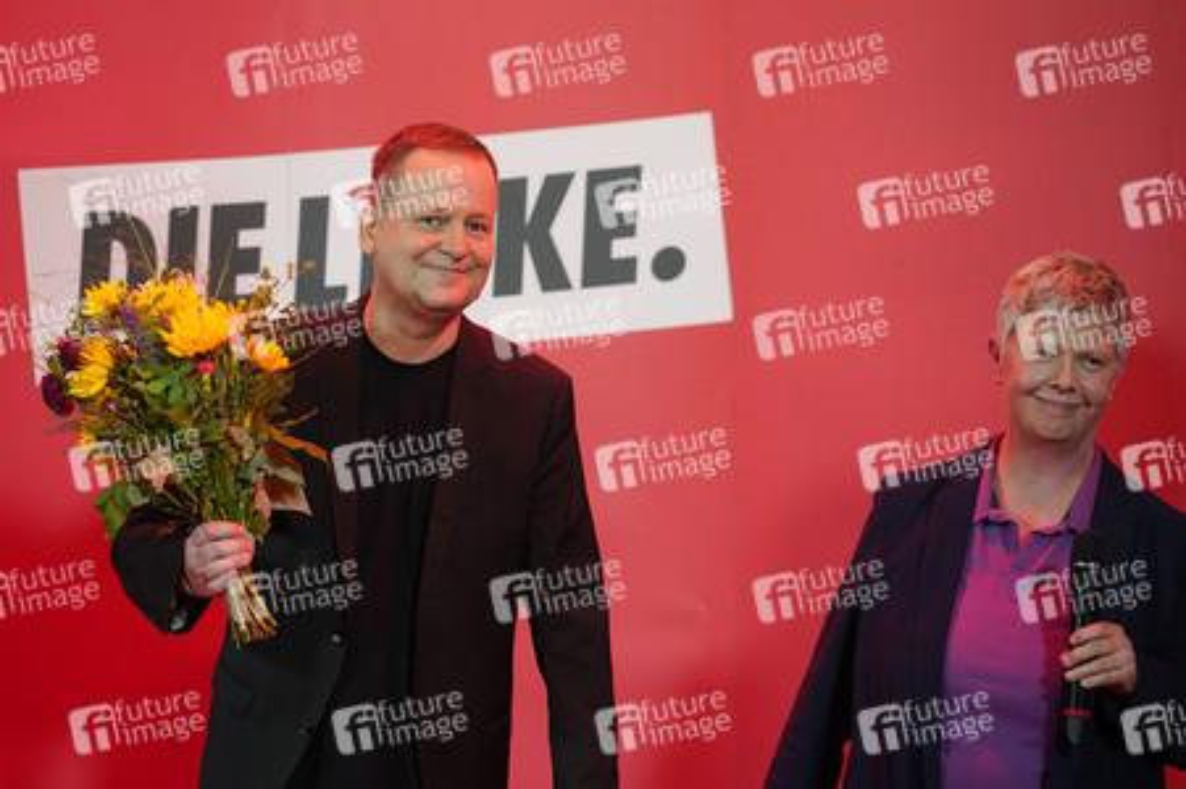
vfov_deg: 16.0
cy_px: 394
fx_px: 2798
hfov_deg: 23.9
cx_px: 593
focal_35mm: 85
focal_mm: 85
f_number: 2.8
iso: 2000
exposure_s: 1/250
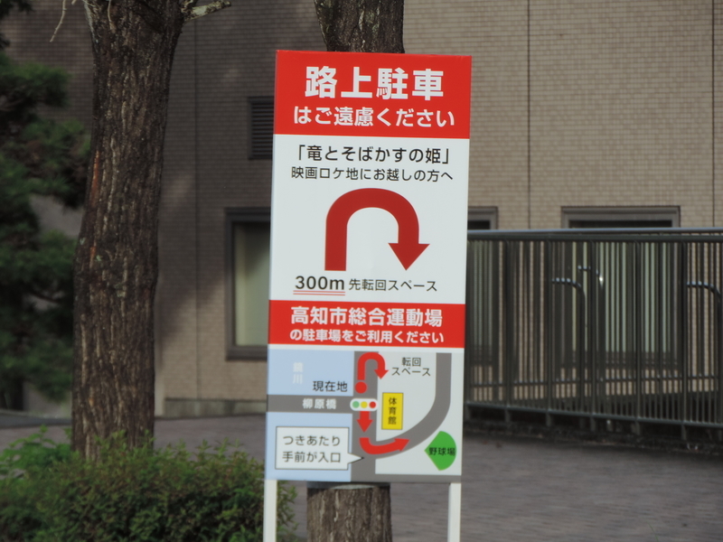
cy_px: 271
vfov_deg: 4.2
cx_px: 362
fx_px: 7310
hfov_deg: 5.7
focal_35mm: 350
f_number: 4.8
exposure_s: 1/400
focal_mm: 62.4
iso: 80
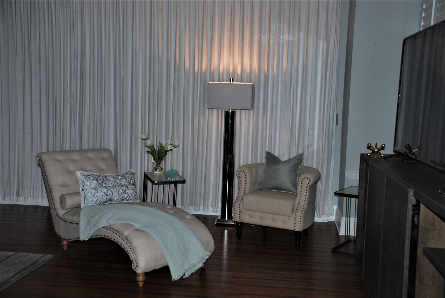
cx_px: 222
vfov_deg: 34.3
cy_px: 149
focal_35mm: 39
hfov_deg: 49.5
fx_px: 483
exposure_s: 1/60
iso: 200
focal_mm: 26
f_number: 4
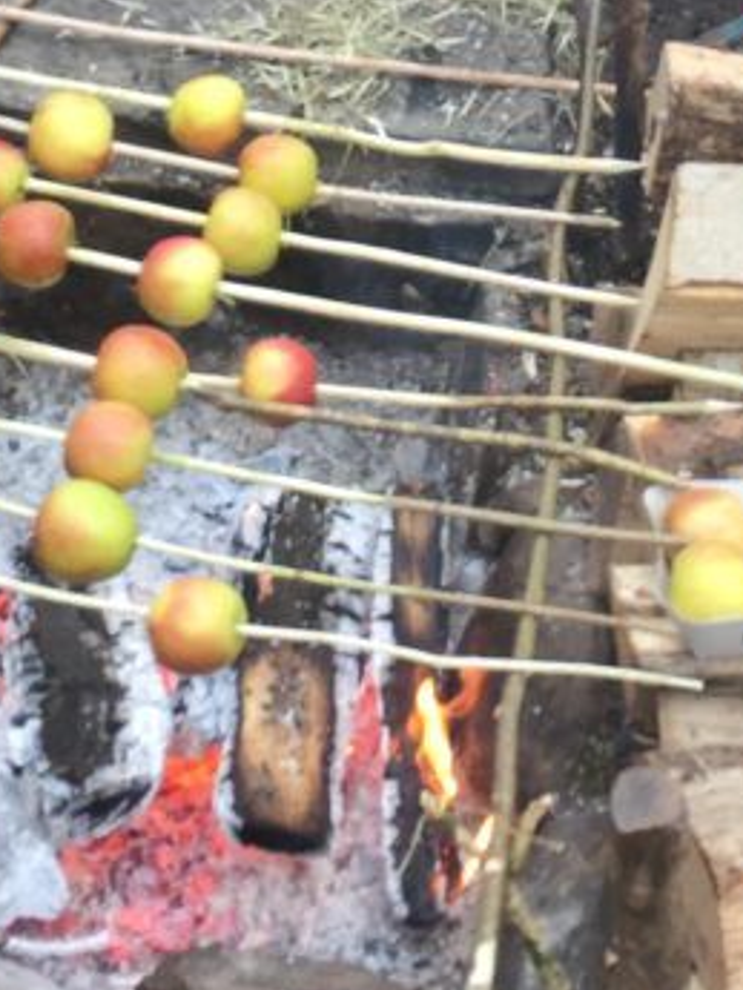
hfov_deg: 17.2
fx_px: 2460
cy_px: -57
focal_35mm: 86
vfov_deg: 21.7
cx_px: 465
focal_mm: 4.15
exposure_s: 1/33
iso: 32
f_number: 2.2
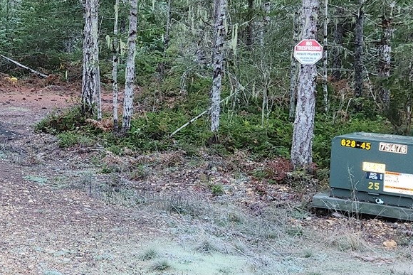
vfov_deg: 20.5
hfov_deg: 28.3
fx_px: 757
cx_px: -16
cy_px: 88
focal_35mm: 66
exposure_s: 1/60
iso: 100
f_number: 1.8
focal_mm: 5.4
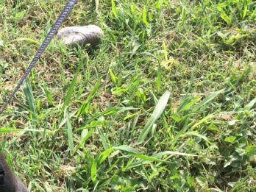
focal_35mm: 64
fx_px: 473
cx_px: -4
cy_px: 166
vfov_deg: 22.5
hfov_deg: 28.3
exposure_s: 1/204
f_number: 2.2
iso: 25
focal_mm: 4.15
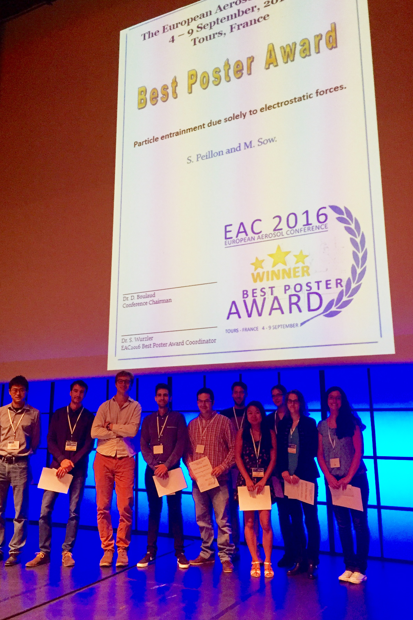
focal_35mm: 31
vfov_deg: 60.3
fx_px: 533
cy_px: 306
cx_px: 198
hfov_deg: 42.3
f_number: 2.2
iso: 250
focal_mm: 4.15
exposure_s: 1/33
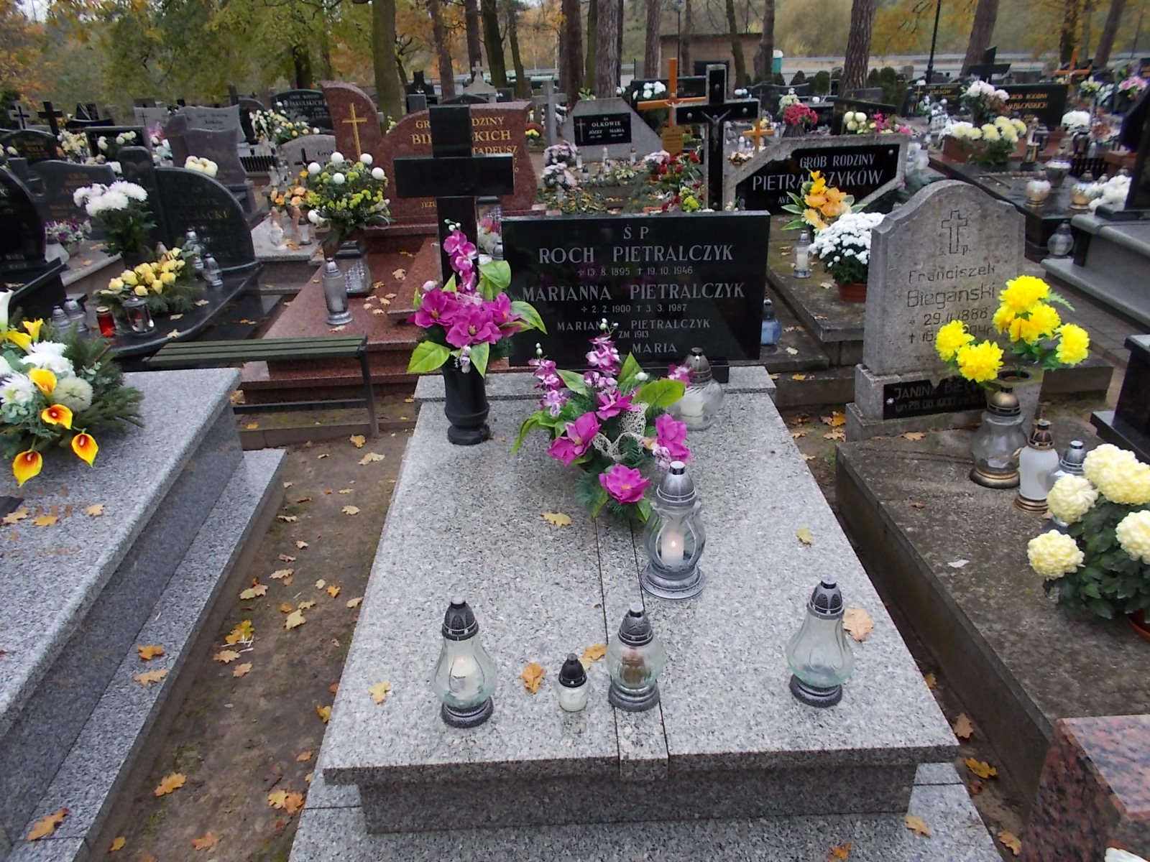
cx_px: 575
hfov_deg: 67.3
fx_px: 864
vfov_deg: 53.1
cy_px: 431
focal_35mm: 26
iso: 80
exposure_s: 1/80
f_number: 3.2
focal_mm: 4.6
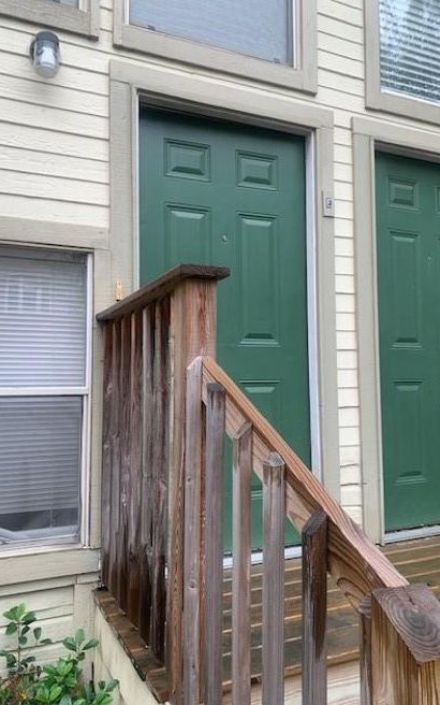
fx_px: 537
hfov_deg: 44.5
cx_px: 219
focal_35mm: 28
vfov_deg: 66.5
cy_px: 348
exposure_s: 1/125
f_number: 1.8
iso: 25
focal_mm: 4.25
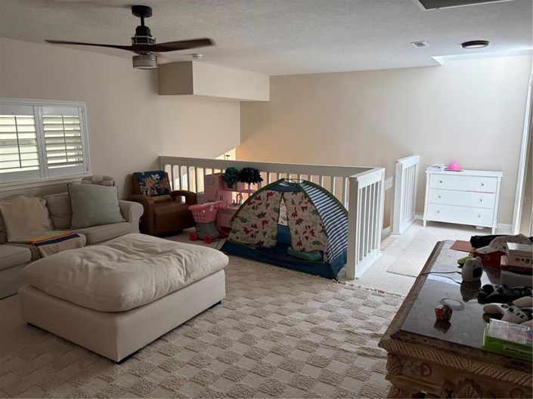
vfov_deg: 53.0
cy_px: 200
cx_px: 266
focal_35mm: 26
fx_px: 400
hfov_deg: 67.3
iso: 100
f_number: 1.6
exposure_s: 1/120
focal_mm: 5.96
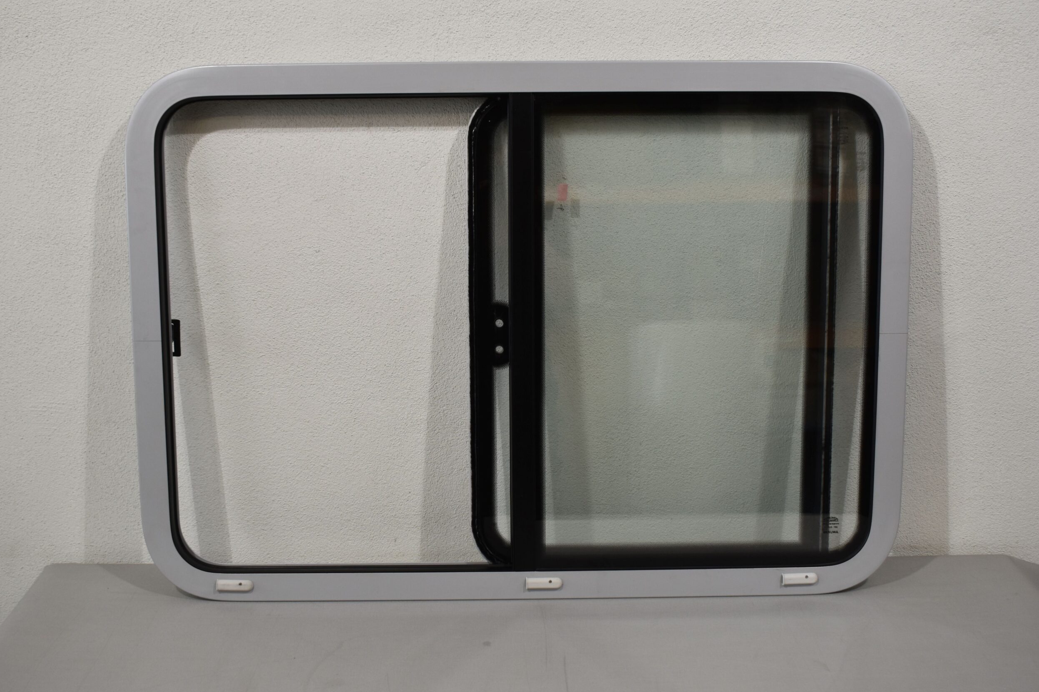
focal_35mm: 40
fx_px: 1154
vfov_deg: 33.4
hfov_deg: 48.5
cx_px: 507
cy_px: 341
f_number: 5.6
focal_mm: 26
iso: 400
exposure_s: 1/125
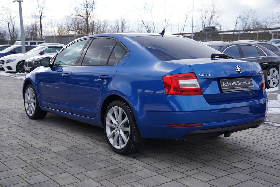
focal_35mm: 45
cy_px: 94
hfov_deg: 43.6
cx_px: 140
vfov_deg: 29.9
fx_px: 350
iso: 100
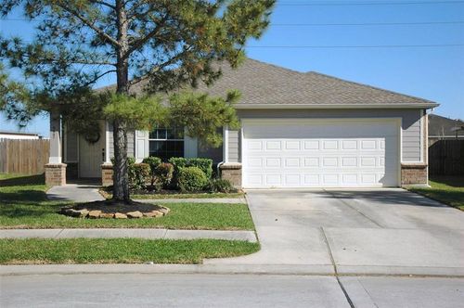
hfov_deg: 37.9
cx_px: 232
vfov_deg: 25.7
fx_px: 676
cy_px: 154
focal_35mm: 52
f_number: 4.2
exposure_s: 1/2500
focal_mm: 35
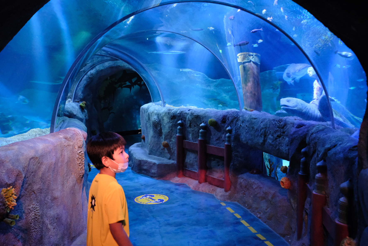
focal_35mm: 36
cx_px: 184
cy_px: 123
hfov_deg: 53.1
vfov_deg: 36.9
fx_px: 368
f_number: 4
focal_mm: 24
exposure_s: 1/50
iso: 12800
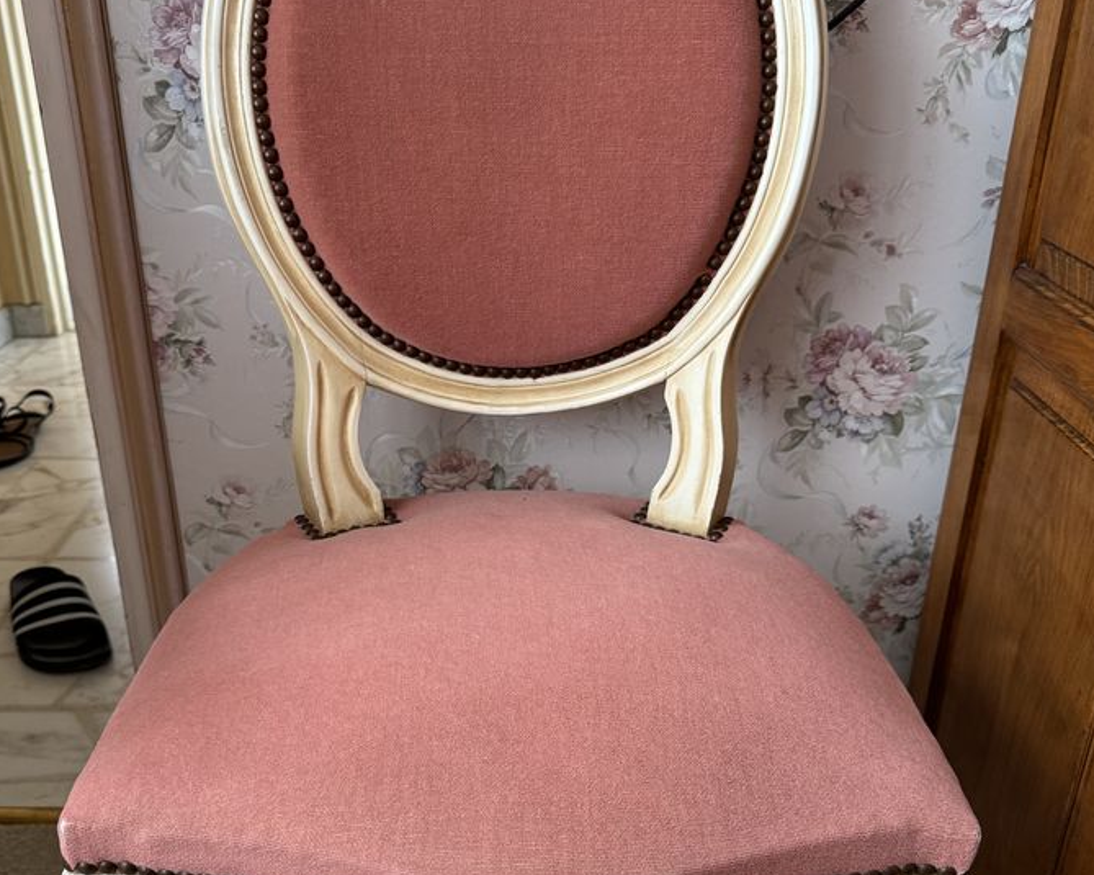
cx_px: 530
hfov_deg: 51.5
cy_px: 536
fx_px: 1133
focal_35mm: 35
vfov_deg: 42.0
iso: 200
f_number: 1.78
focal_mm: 6.76
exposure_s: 1/109
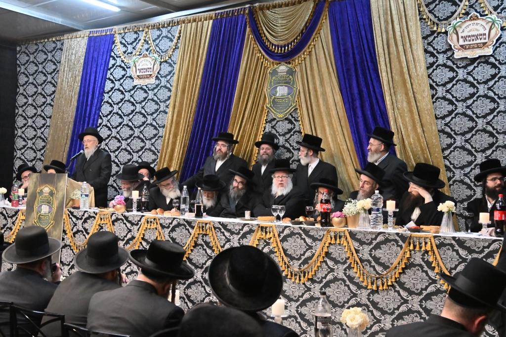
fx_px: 632
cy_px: 168
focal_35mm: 45
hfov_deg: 43.6
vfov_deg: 29.8
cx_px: 253
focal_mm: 30
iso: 1600
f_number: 4
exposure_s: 1/160
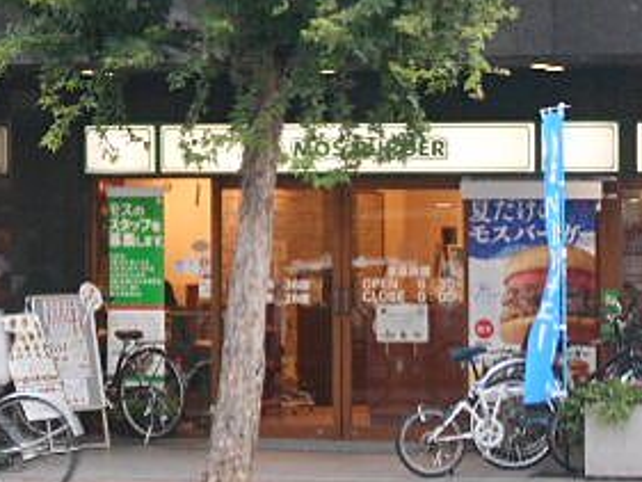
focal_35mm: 196
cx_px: 59
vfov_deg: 7.6
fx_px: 3637
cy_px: 105
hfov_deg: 10.0
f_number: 6.3
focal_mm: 15.4
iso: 400
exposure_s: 1/40
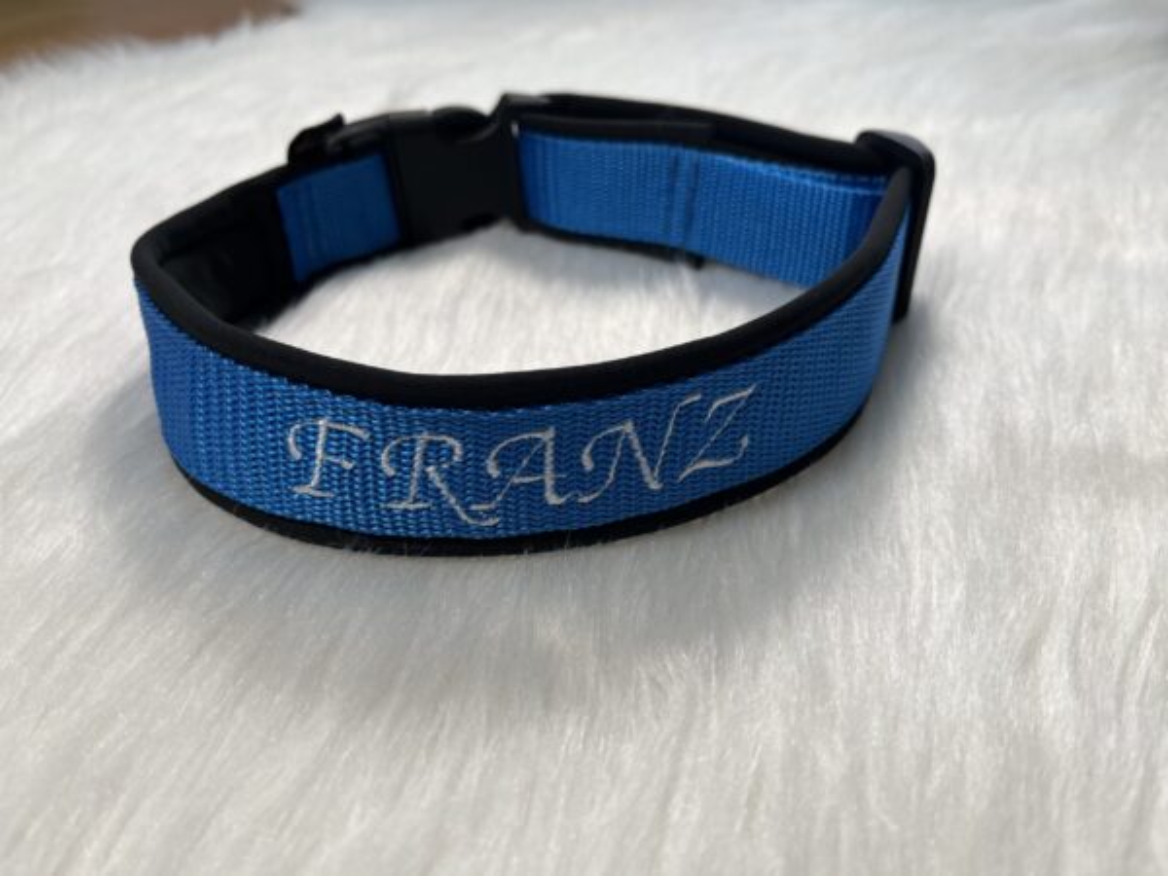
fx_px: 877
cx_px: 584
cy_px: 438
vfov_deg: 53.1
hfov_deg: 67.3
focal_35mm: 26
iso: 40
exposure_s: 1/186
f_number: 1.6
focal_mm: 5.1
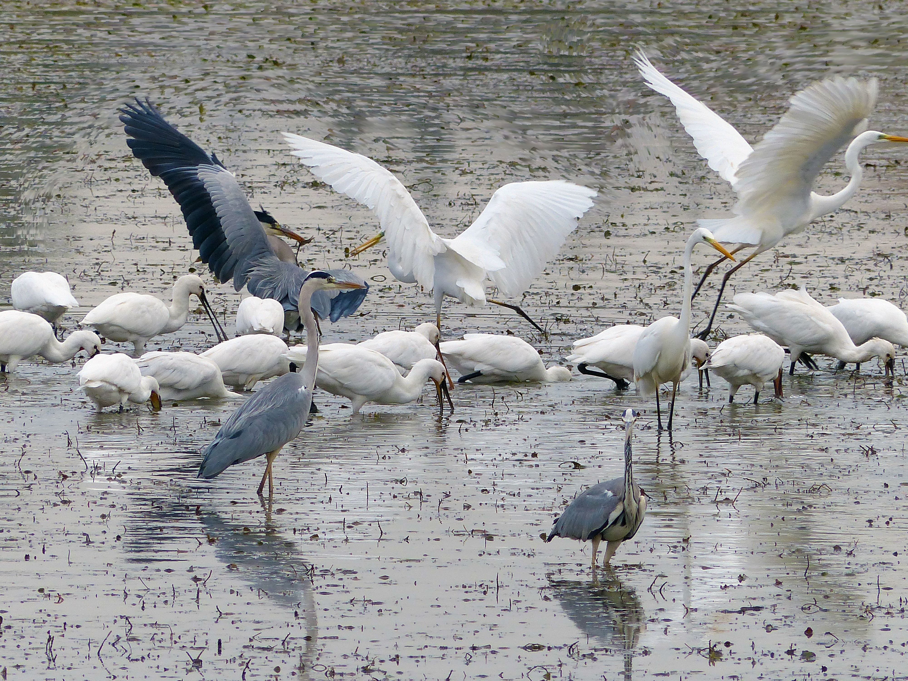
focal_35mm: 660
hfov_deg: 3.0
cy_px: 340
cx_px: 454
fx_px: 17312
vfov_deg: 2.3
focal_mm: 108
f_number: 4
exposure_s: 1/400
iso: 100
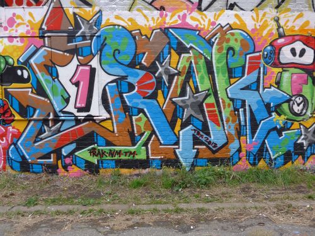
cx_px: 158
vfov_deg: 48.2
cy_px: 118
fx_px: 264
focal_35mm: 29
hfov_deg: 61.7
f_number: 2.8
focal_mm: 6
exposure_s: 1/160
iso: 80
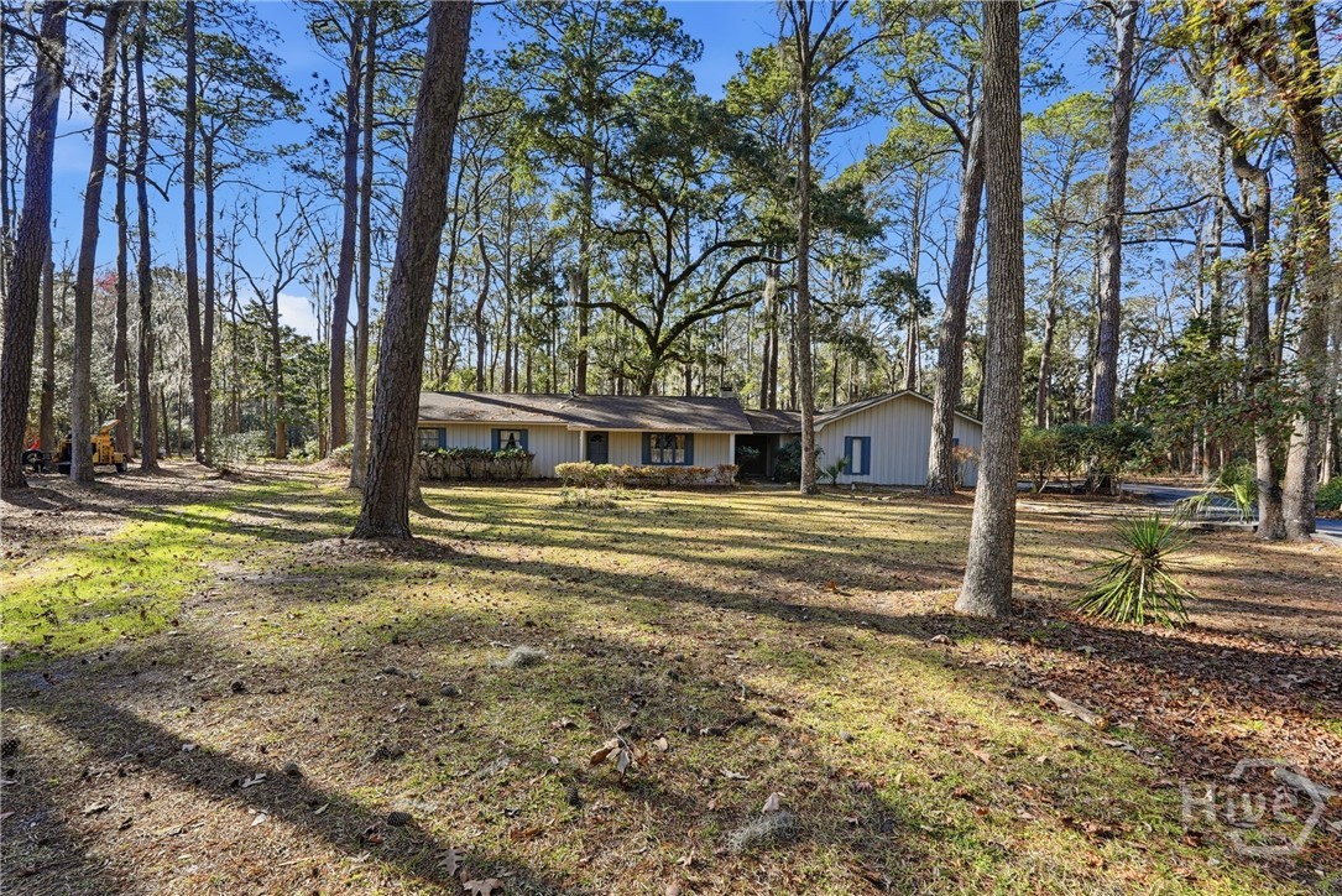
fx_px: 597
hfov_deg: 96.7
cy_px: 448
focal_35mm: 16
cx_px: 671
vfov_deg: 73.8
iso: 320
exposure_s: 1/3200
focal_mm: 16
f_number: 9
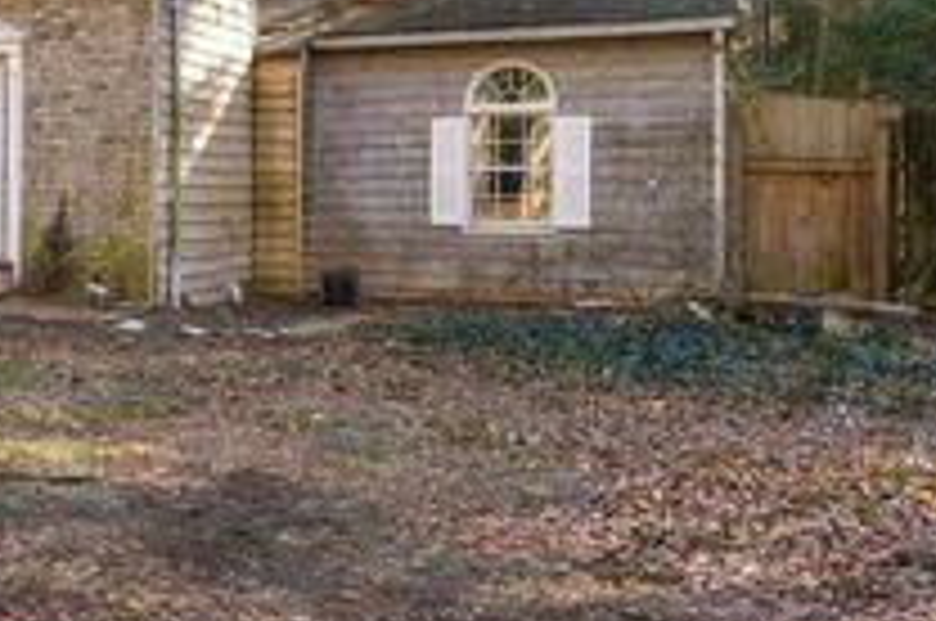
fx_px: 1417
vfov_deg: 24.6
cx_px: -171
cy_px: 209
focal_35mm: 55
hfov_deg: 31.1
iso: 250
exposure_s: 1/60
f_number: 7.1
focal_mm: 15.1
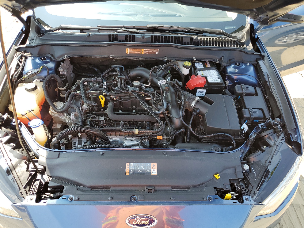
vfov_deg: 53.1
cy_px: 114
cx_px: 152
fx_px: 228
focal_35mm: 26
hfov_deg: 67.3
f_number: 1.5
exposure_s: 1/435
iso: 50
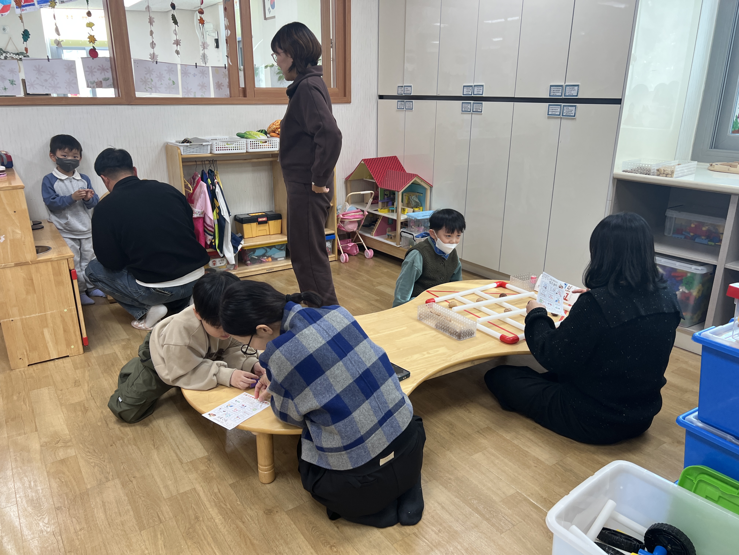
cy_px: 278
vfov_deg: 53.1
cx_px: 370
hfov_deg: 67.3
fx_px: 555
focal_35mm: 26
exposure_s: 1/120
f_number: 1.5
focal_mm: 5.7
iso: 64
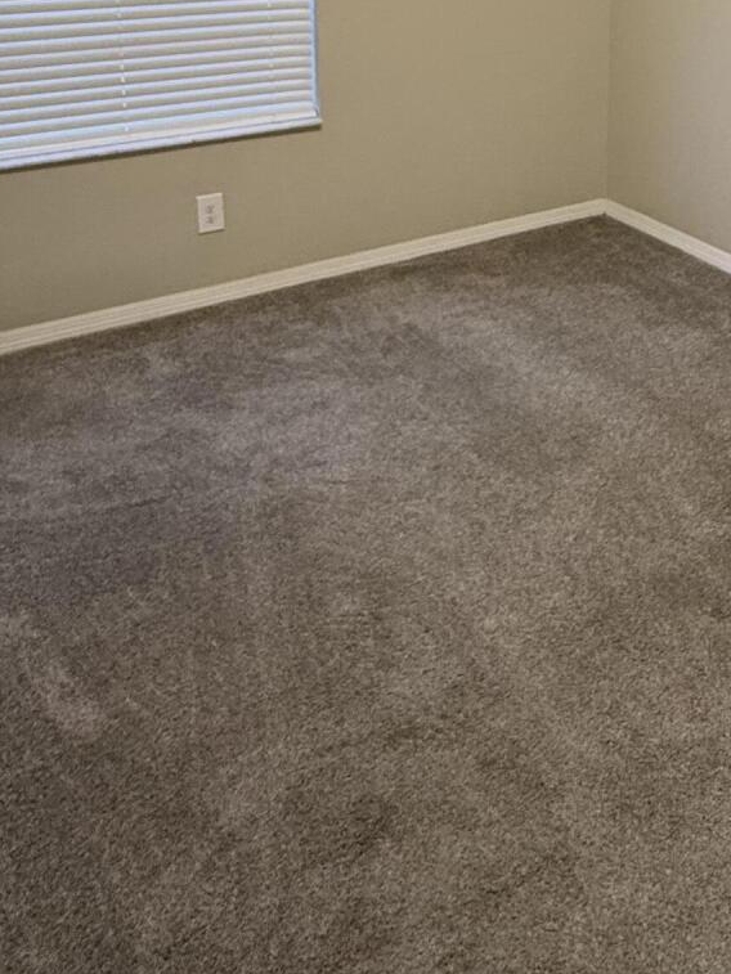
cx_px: 584
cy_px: 69
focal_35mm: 37
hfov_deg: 37.3
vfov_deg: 44.8
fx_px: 1041
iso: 320
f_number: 2.2
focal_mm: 2.22
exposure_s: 1/60
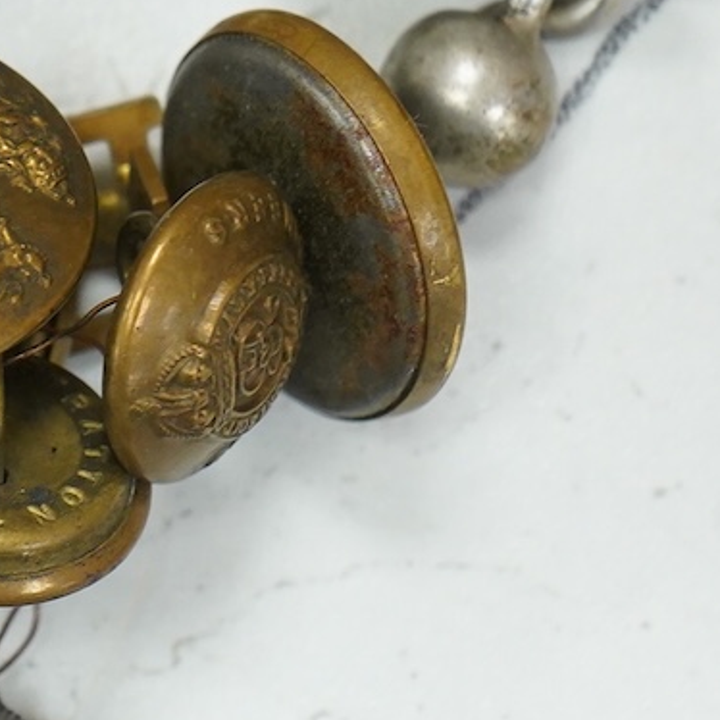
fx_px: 6424
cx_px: -95
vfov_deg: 6.4
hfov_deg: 6.4
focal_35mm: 273
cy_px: 501
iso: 2500
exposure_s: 1/125
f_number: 7.1
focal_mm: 70
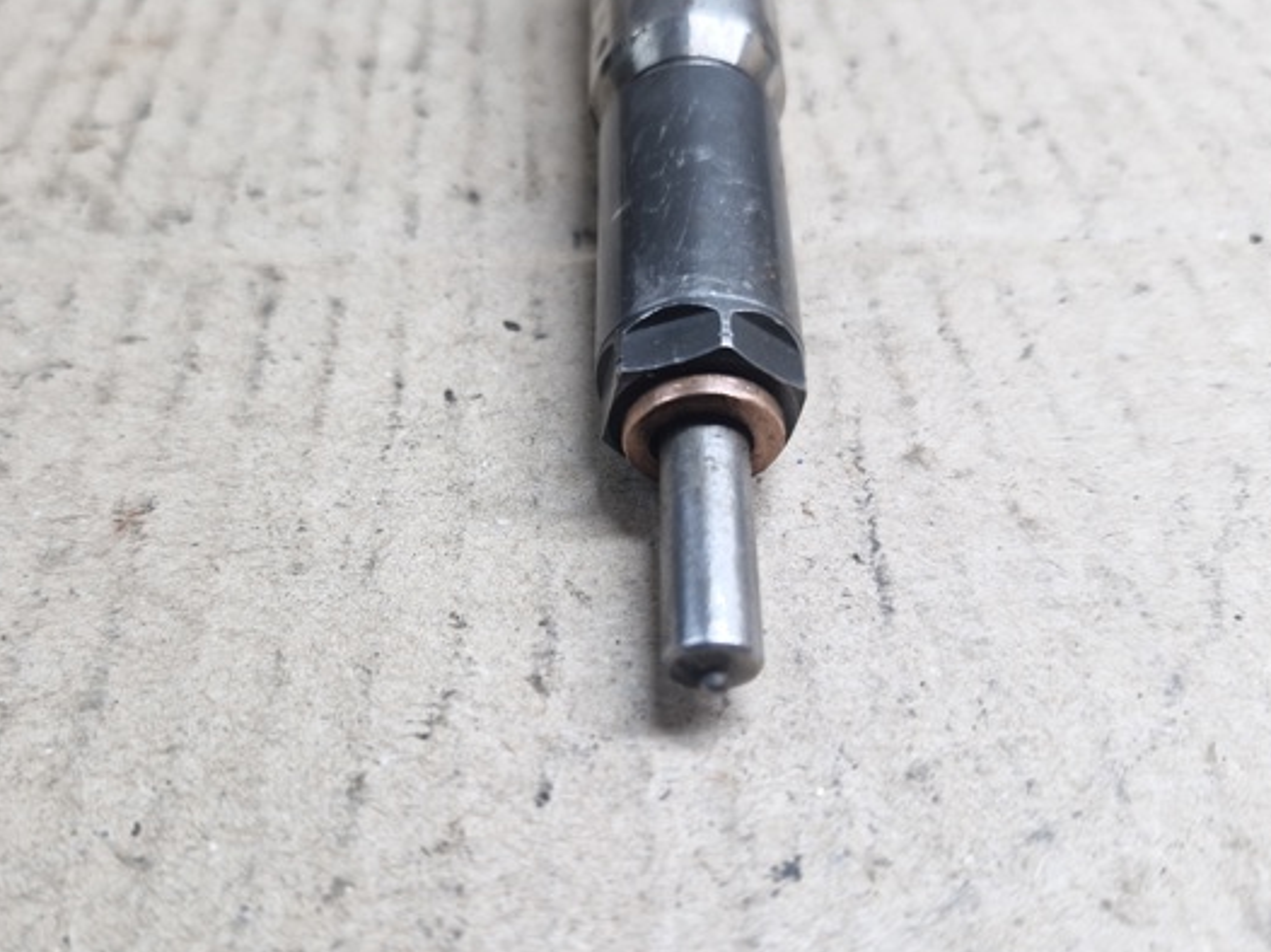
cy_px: 510
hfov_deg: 63.1
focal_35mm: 28
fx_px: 1028
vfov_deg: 49.7
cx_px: 534
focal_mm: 5.54
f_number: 1.8
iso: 50
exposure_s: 1/137
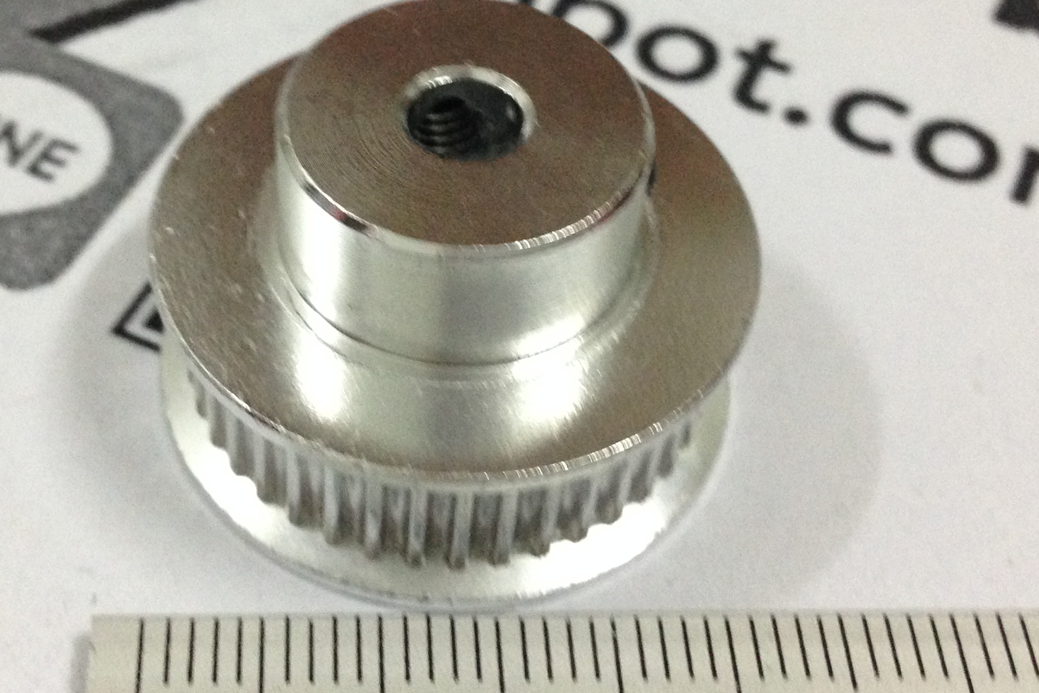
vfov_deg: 21.2
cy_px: 242
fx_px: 1847
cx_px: 445
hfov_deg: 31.4
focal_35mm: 64
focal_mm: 4.12
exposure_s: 1/20
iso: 250
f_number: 2.4
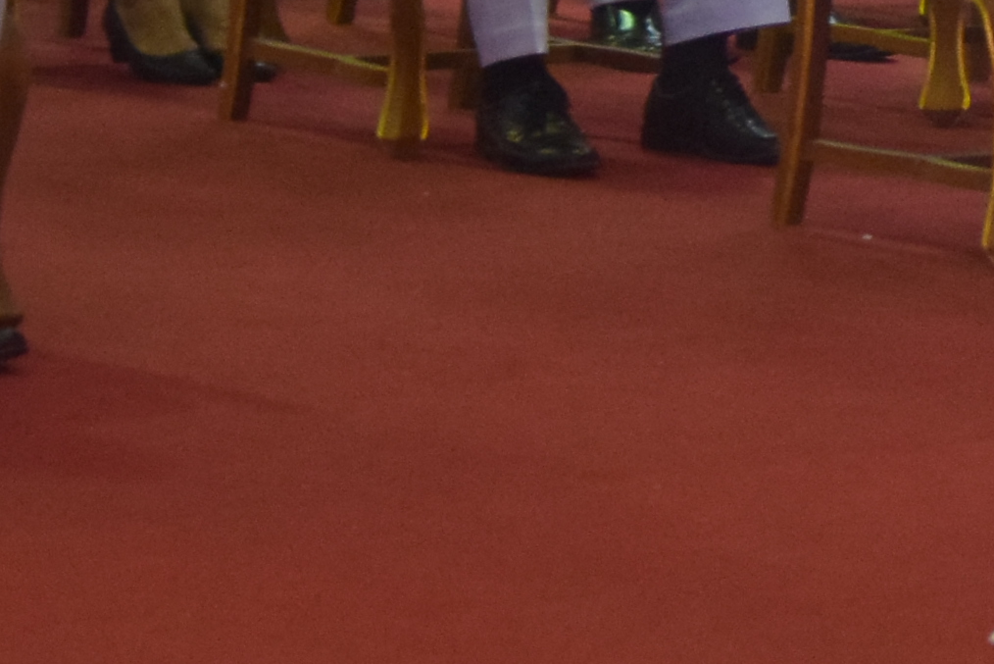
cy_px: -316
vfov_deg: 4.6
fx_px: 8265
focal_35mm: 299
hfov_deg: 6.8
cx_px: 1388
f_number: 4.8
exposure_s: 1/60
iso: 2000
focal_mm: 45
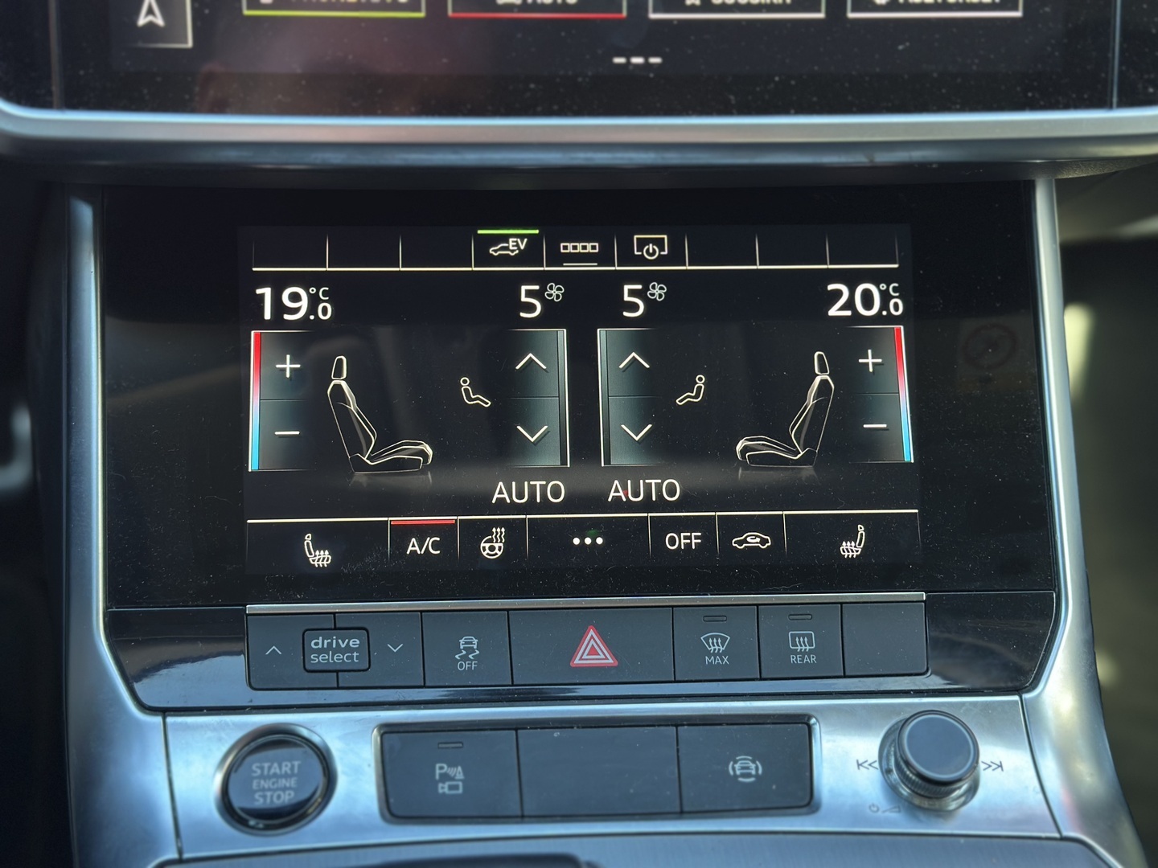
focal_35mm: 48
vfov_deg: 30.3
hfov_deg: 39.7
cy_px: 434
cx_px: 579
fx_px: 1606
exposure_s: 1/80
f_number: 1.78
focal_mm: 6.86
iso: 125
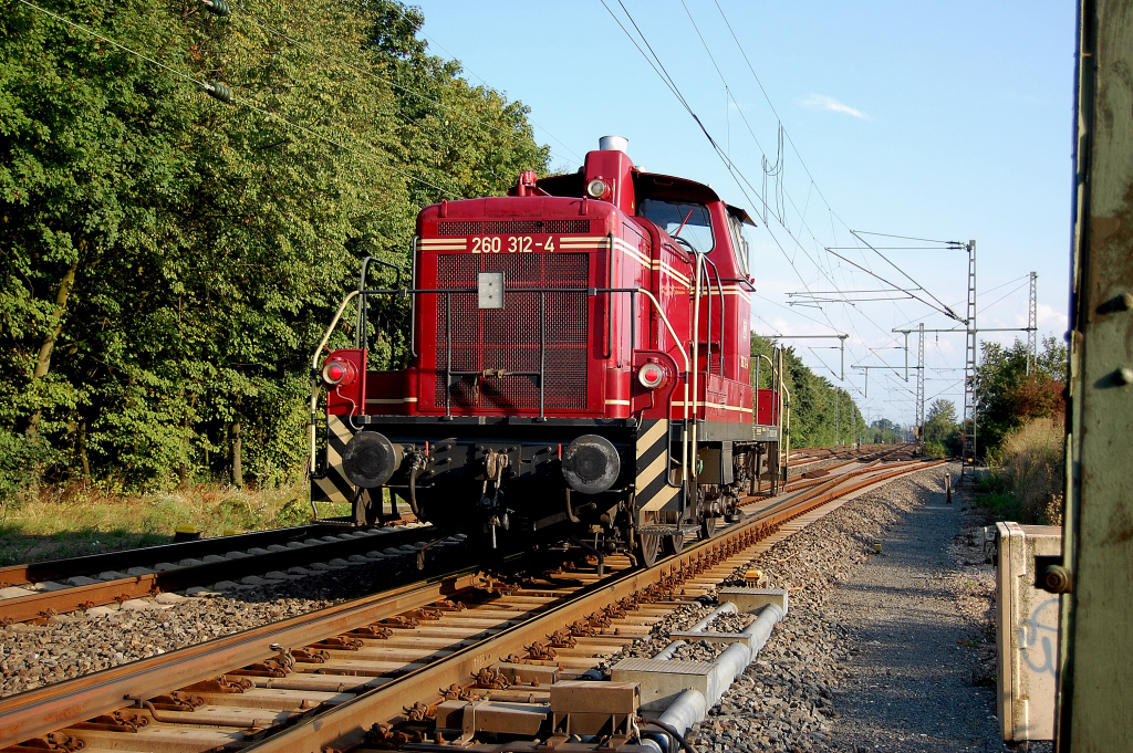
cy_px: 376
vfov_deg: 28.0
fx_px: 1509
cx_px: 566
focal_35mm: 48
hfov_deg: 41.1
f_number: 4.5
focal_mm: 32
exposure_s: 1/800
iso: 400
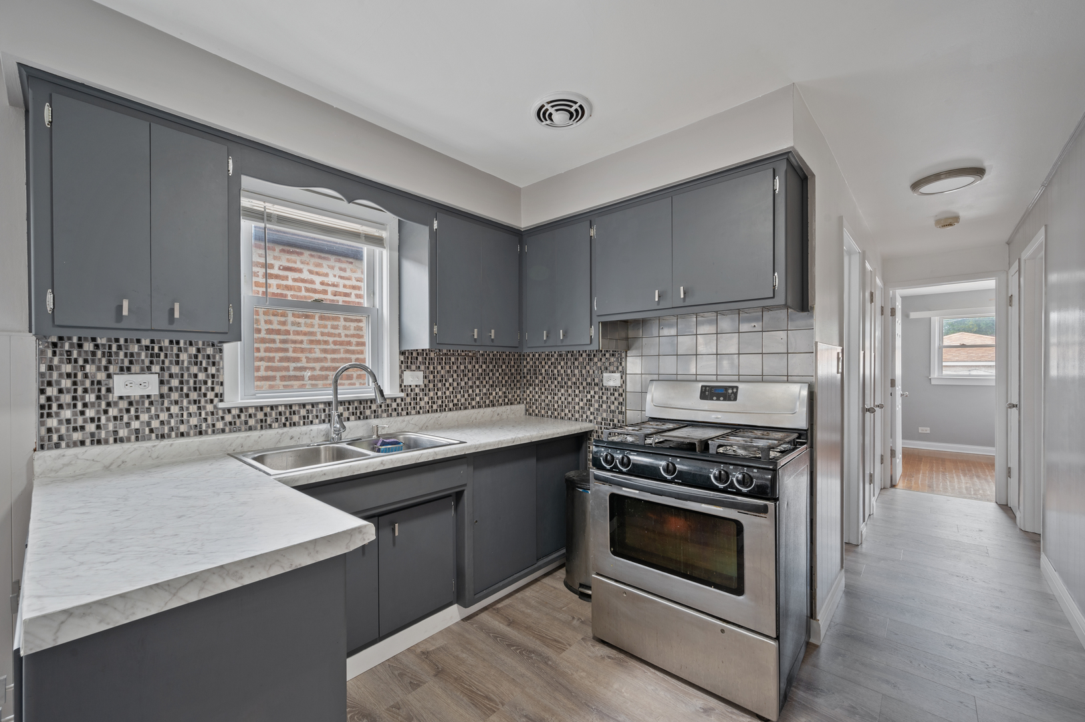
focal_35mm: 14
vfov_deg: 81.1
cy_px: 361
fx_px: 422
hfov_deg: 104.3
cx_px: 542
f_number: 10
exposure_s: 1/1.67
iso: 400
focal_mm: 14
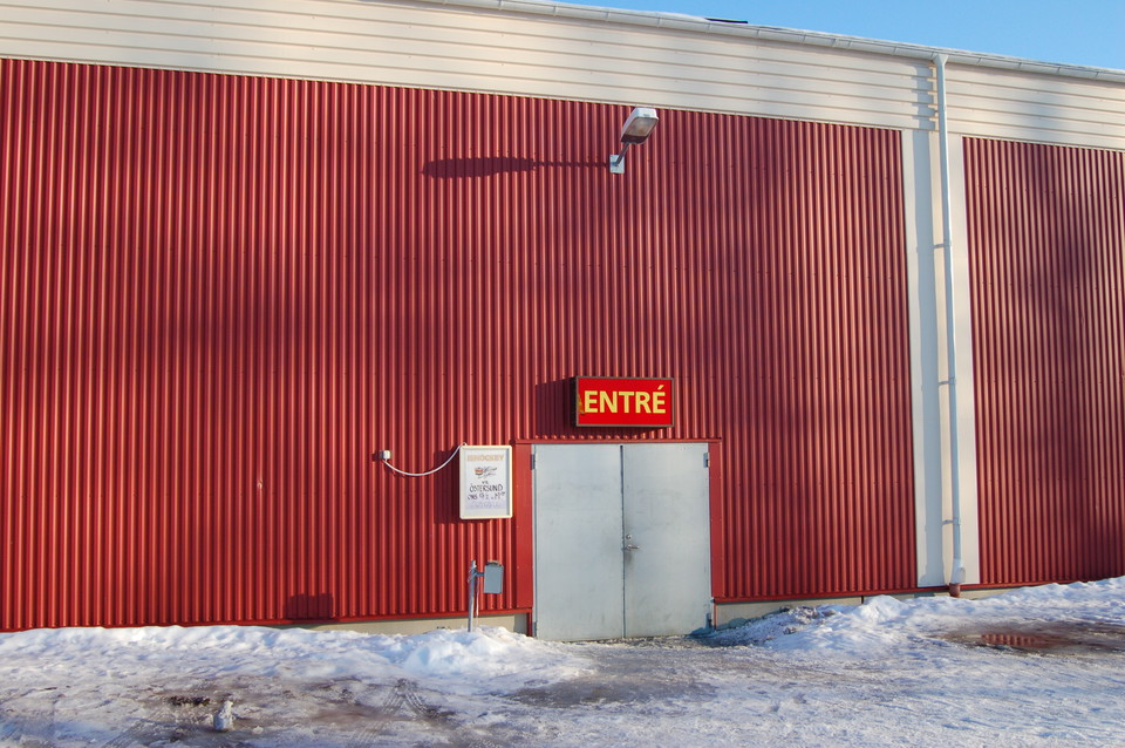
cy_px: 374
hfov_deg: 55.2
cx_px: 562
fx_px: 1077
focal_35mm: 34
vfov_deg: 38.3
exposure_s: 1/320
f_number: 9
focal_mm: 23
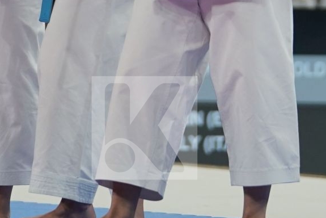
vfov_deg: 1.6
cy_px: -74
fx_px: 7936
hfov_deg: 2.4
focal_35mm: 876
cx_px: 145
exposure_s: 1/500
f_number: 2.8
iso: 1000
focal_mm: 187
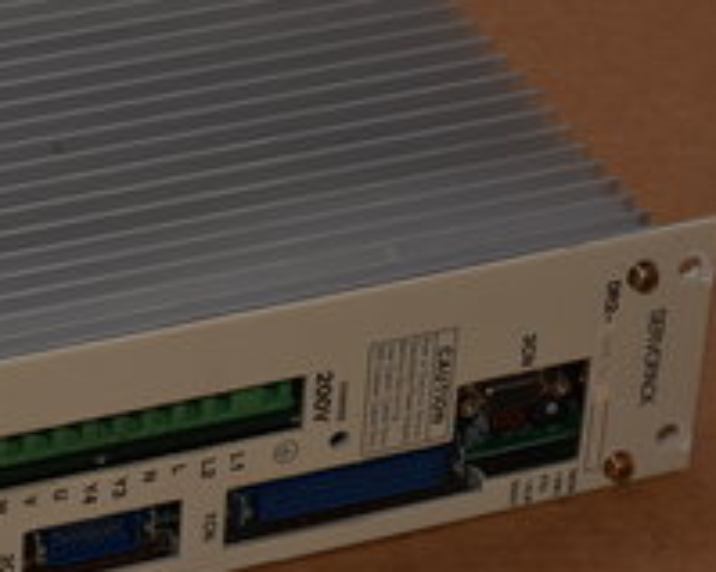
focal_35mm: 198
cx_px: 76
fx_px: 4194
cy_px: 228
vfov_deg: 7.8
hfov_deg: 9.7
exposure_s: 1/60
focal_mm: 105
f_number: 18
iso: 100
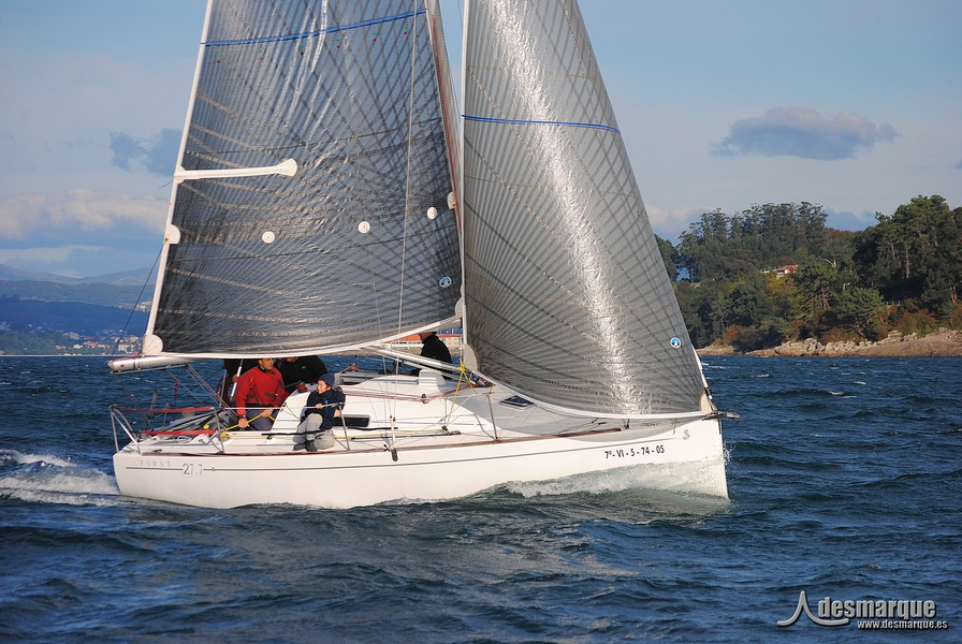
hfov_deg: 13.9
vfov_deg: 9.4
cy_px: 322
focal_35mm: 147
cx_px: 481
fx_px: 3933
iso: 100
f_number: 6.3
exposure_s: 1/640
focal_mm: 98
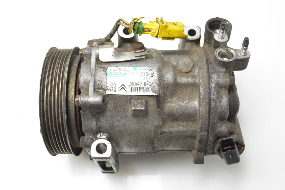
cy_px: 95
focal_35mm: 48
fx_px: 380
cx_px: 142
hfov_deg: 41.1
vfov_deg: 28.1
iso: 2000
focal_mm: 32
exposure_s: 1/125
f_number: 5.6
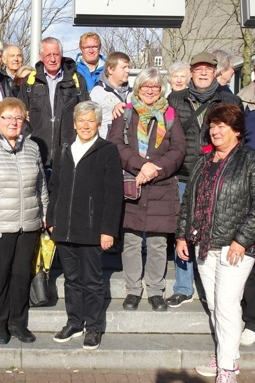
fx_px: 573
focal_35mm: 54
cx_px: 38
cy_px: 167
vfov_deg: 36.8
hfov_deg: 24.5
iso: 80
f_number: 4
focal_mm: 5.43
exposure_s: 1/640
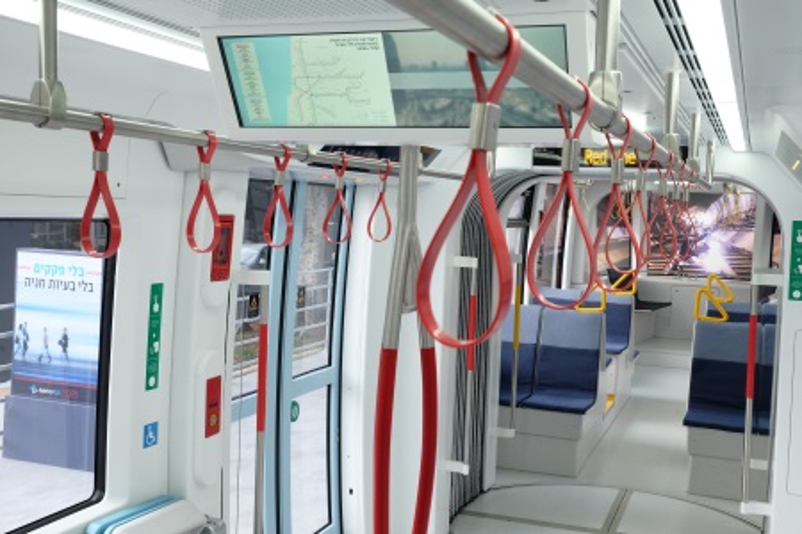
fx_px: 891
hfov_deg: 48.5
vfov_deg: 33.4
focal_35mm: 40
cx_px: 401
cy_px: 267
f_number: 9
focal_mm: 26.5
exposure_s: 1/125
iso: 2000
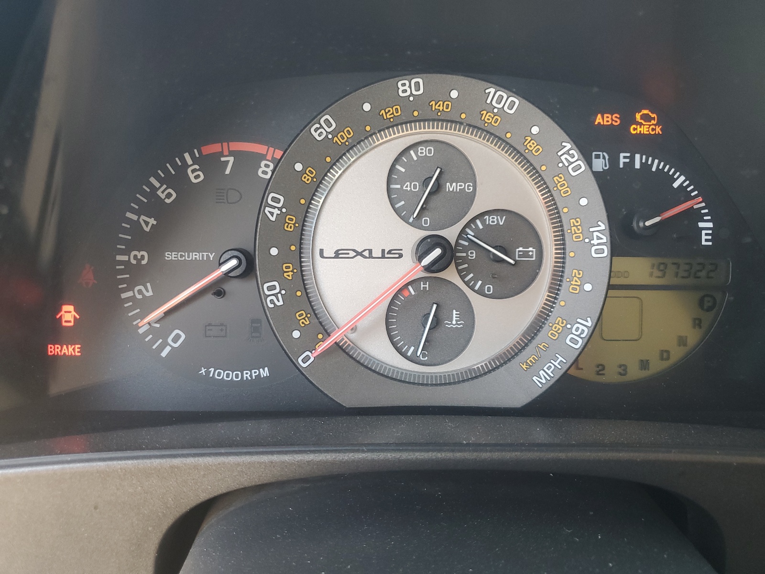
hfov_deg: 67.3
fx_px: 575
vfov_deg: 53.1
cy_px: 287
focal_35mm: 26
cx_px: 382
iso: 76
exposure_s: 1/60.2
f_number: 1.5
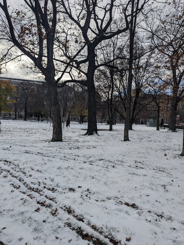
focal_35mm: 27
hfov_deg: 51.4
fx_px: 191
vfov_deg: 65.3
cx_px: 92
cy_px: 122
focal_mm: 4.38
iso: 70
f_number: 1.73
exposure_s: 1/7812
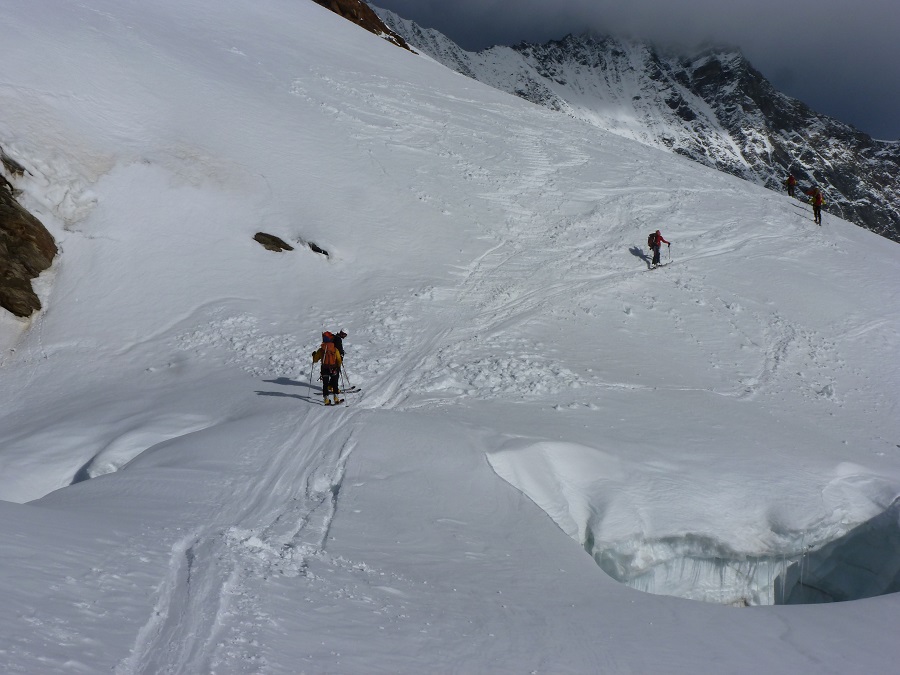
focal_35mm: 41
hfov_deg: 45.8
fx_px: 1066
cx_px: 450
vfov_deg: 35.1
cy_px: 338
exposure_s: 1/2000
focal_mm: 7.4
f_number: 6.3
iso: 100
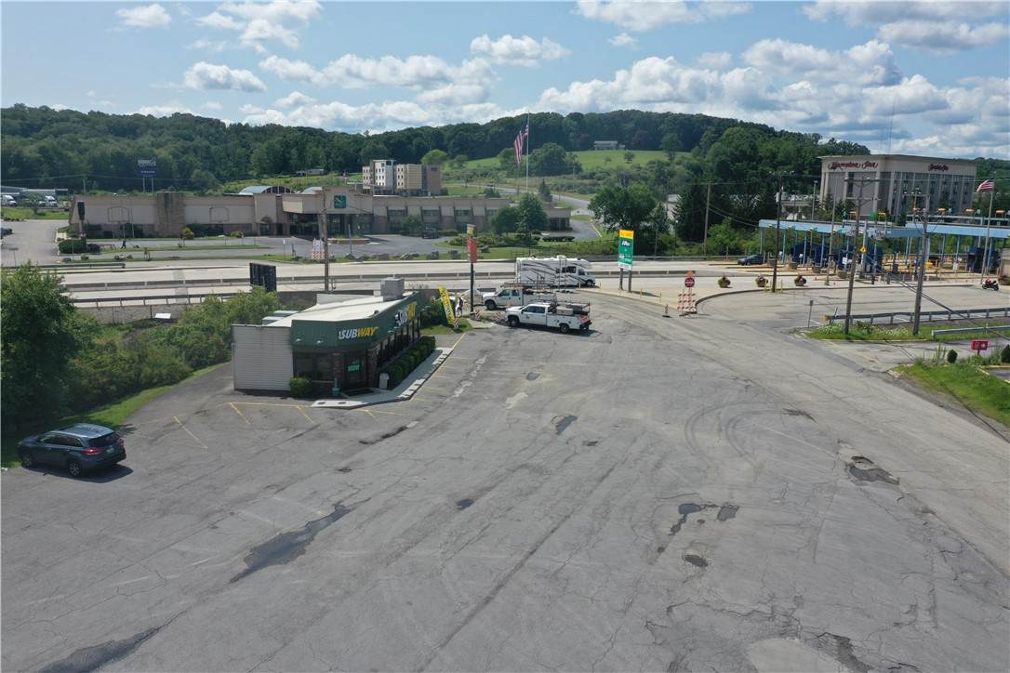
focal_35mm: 28
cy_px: 336
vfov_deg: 46.4
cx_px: 505
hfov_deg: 65.5
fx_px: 785
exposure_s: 1/400
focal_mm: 10.26
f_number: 7.1
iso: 100
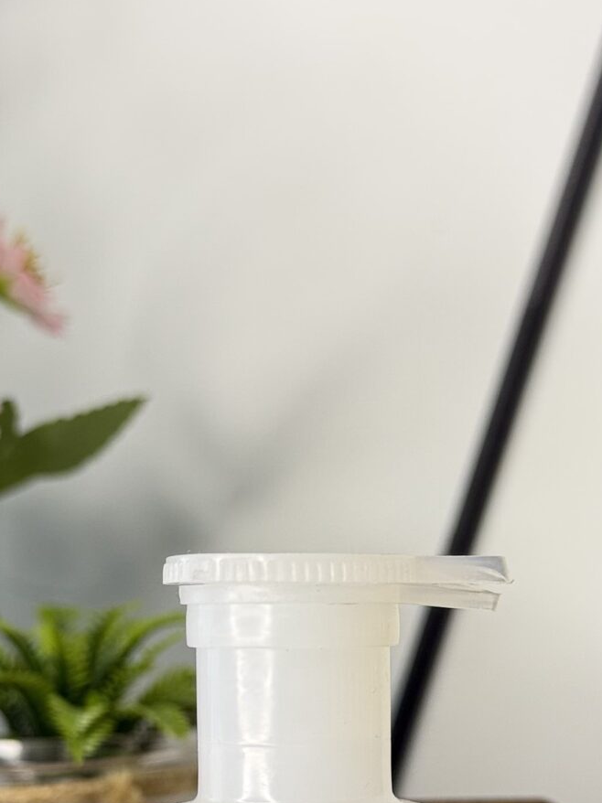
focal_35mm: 70
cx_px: 249
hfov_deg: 21.0
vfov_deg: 27.4
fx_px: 1624
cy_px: 594
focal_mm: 6.76
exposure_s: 1/100
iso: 100
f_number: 1.78
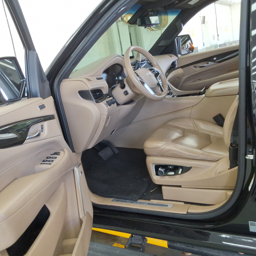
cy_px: 128
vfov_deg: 48.5
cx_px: 105
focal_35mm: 34
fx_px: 284
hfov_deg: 48.2
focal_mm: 2.91
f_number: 1.9
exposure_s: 1/60
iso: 43
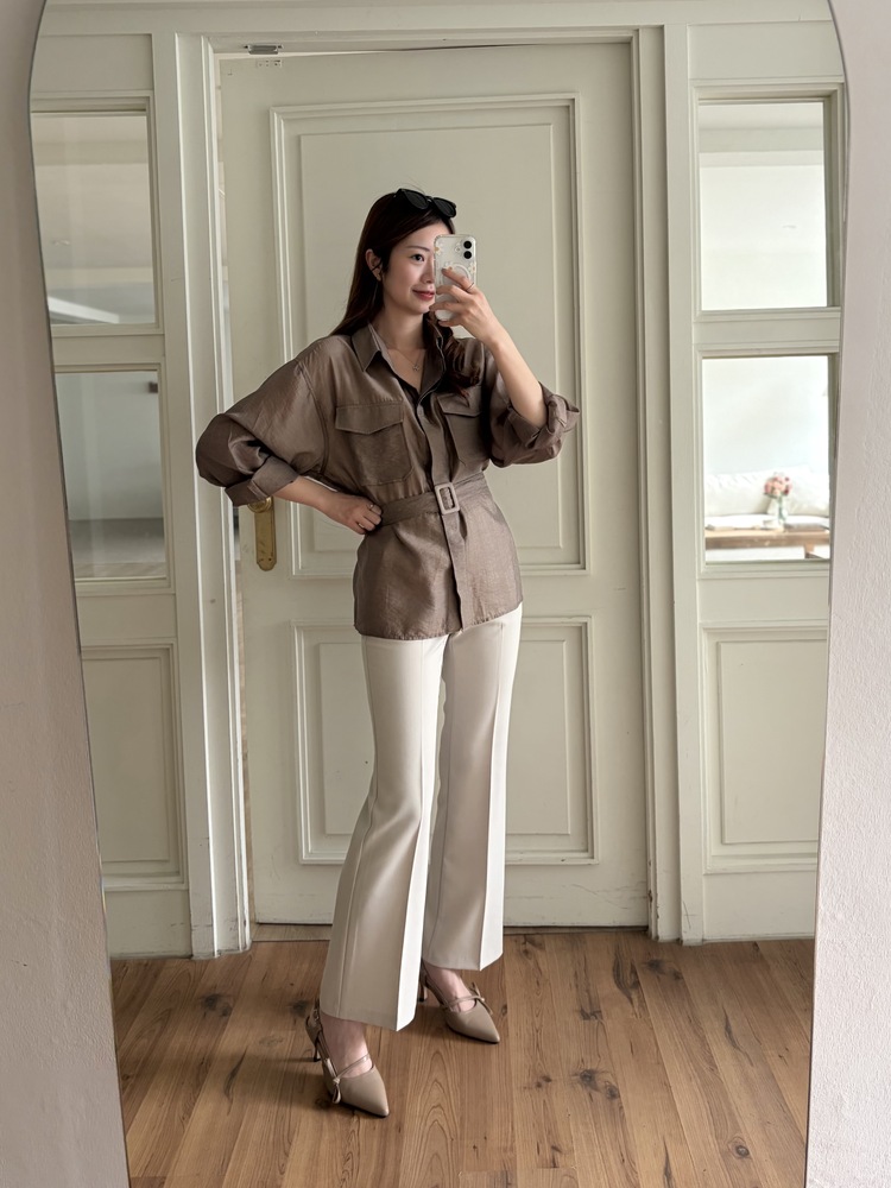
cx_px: 446
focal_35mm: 26
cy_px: 594
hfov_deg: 53.1
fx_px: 892
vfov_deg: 67.3
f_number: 1.6
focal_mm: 5.96
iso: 125
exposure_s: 1/121
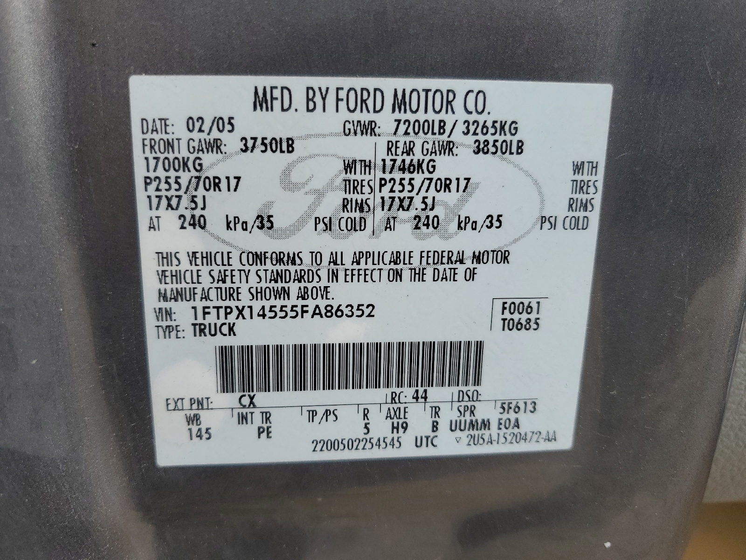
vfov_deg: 53.1
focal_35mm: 26
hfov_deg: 67.3
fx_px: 560
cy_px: 280
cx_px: 373
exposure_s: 1/667
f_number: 1.5
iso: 50
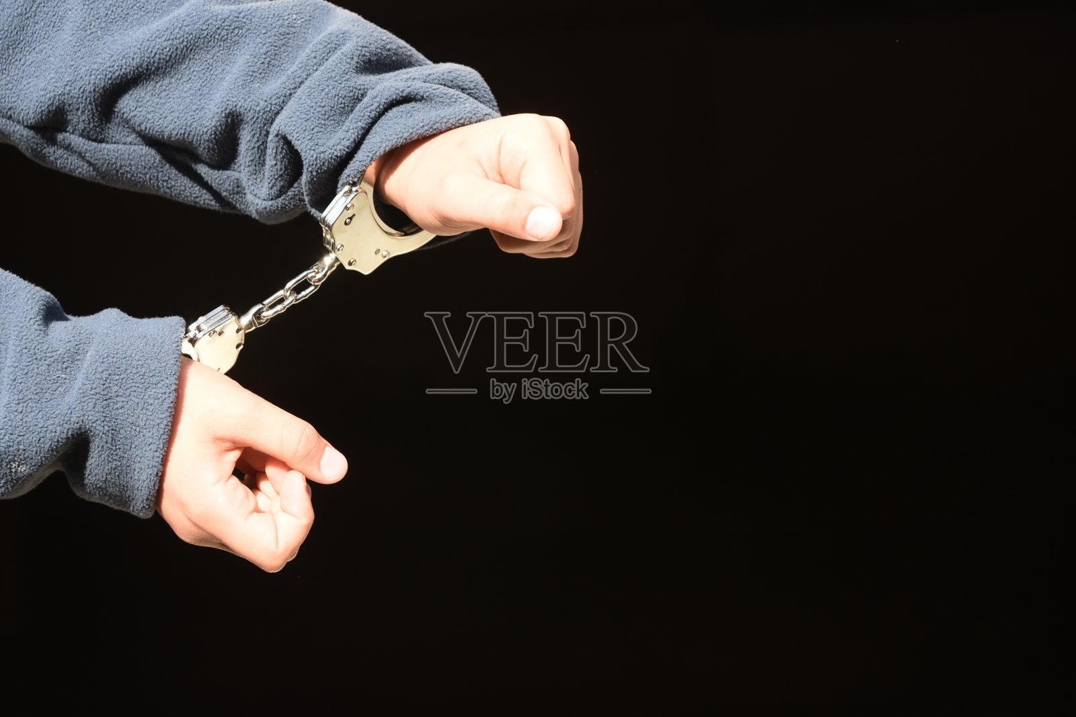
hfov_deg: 18.2
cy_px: 358
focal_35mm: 112
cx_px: 538
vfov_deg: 12.2
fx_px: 3363
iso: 560
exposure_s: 1/500
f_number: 8
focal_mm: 75
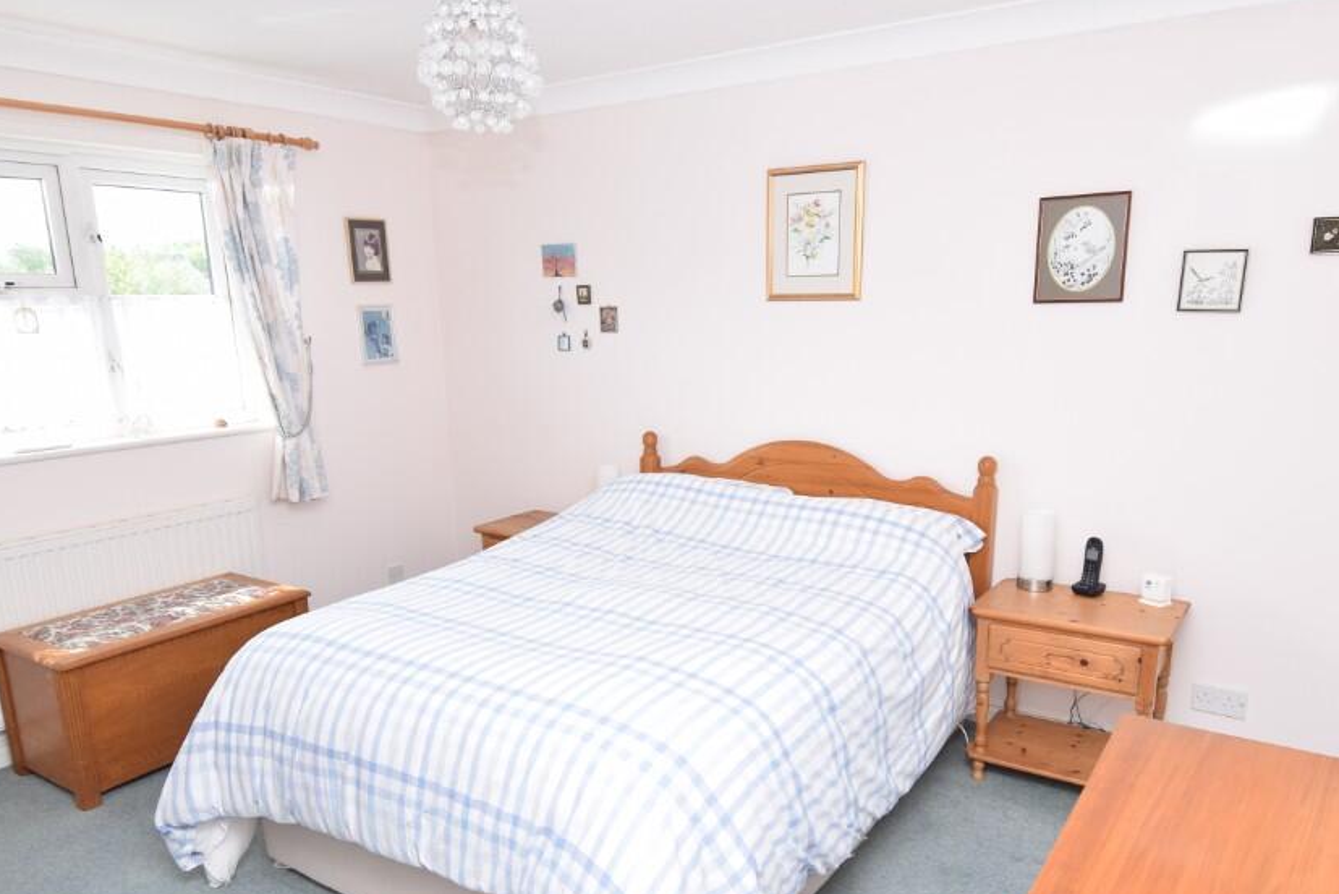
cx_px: 665
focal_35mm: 26
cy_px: 538
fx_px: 967
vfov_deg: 49.3
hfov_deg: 69.4
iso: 400
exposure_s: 1/160
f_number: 6.3
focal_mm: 14
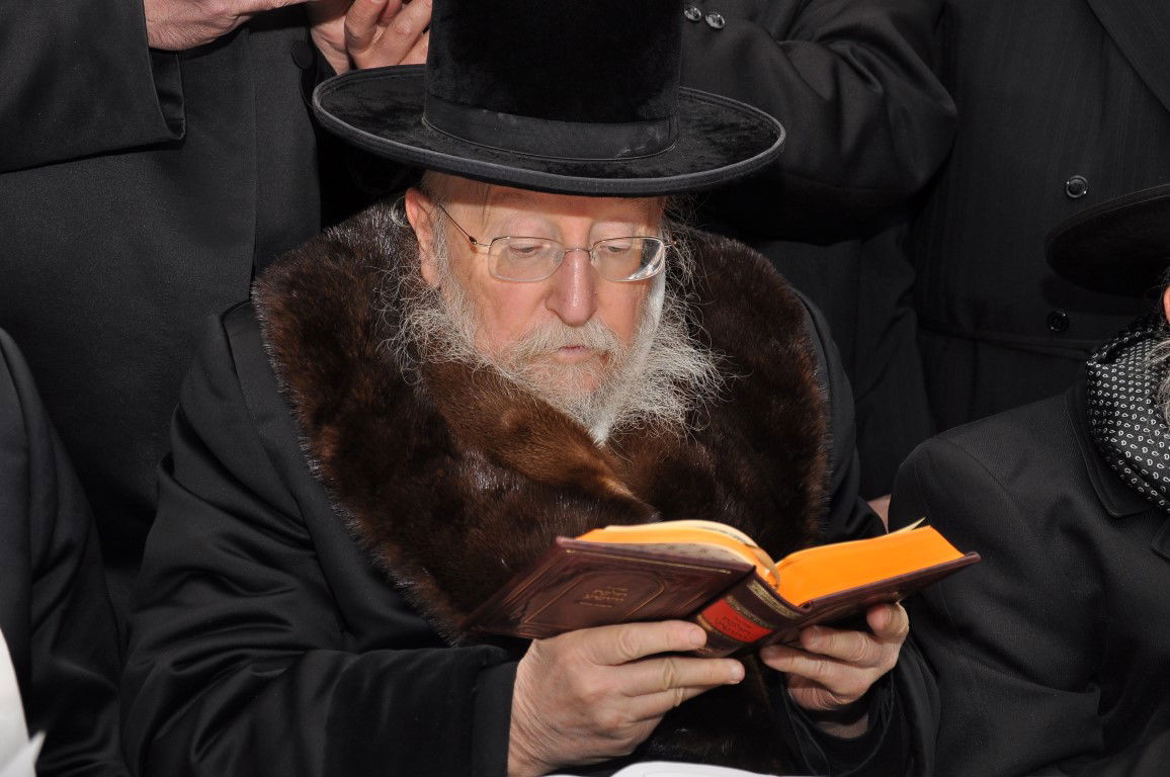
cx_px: 585
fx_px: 2191
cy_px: 388
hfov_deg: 29.9
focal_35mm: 68
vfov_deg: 20.1
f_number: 4.8
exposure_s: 1/60
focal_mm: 45
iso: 400
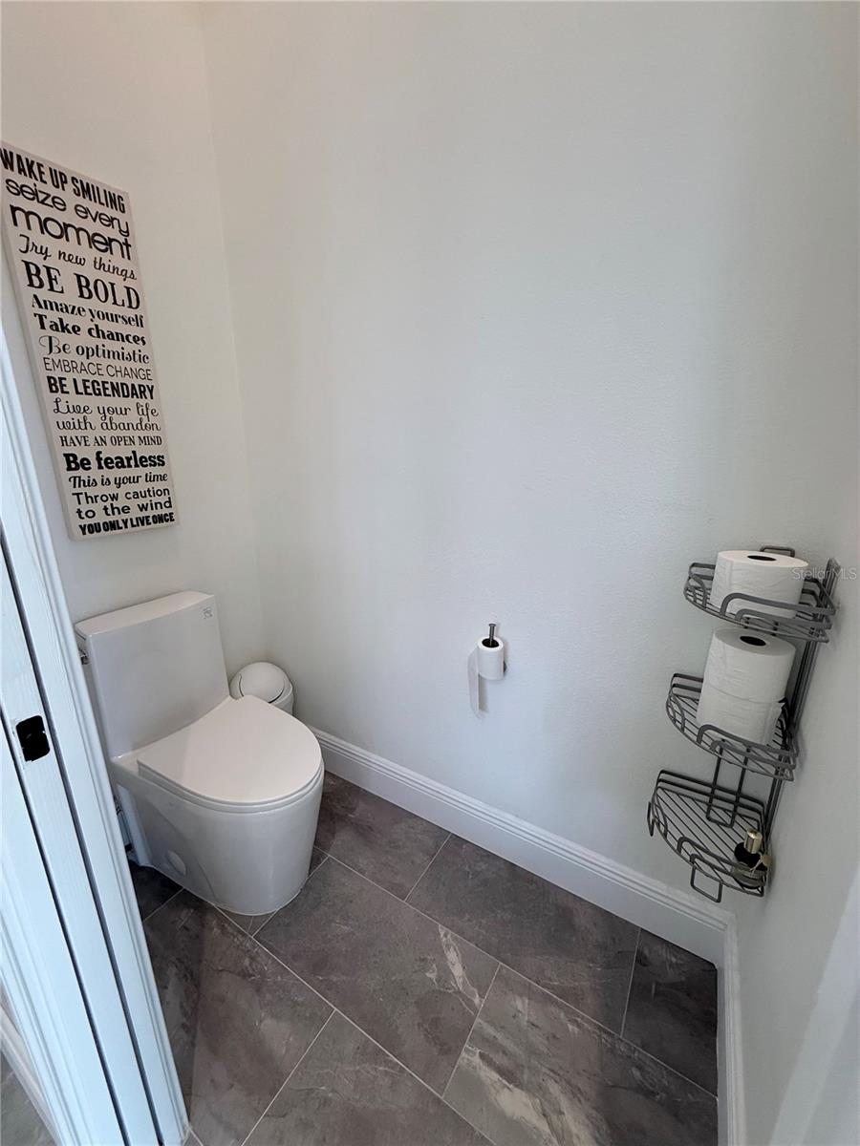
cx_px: 430
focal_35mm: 14
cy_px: 573
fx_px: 464
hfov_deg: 85.7
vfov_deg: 102.1
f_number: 2.2
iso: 200
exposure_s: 1/120
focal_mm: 2.22
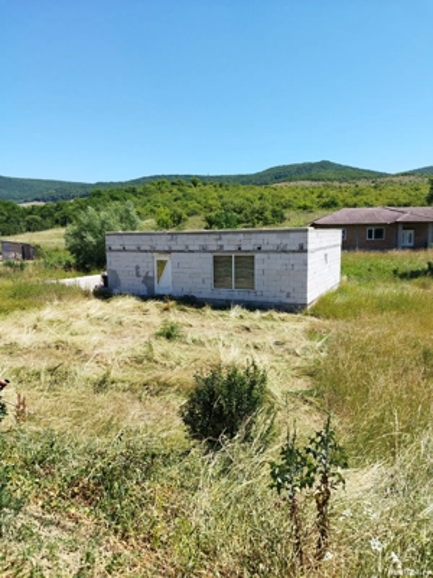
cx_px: 216
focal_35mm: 25
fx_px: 417
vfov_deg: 69.4
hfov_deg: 54.9
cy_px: 289
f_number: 1.89
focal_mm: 5.95
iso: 50
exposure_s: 1/513
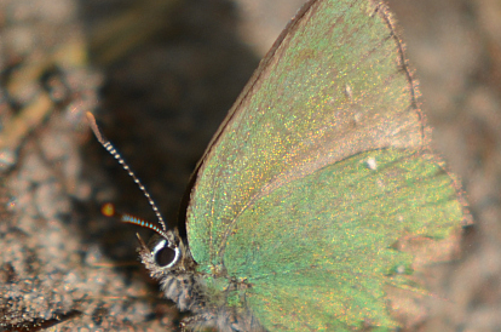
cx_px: 250
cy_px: 213
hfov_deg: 2.8
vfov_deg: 1.8
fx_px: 10302
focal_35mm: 742
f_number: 5.6
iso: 100
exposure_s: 1/500
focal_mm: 200
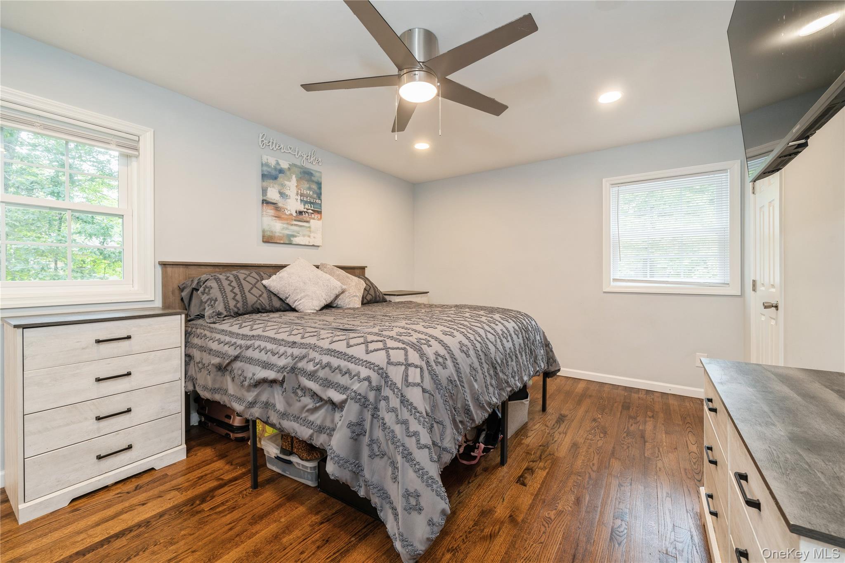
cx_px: 422
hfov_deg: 108.3
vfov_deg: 85.4
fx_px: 305
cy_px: 282
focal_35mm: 13
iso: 200
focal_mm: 13
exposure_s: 1/5
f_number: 8
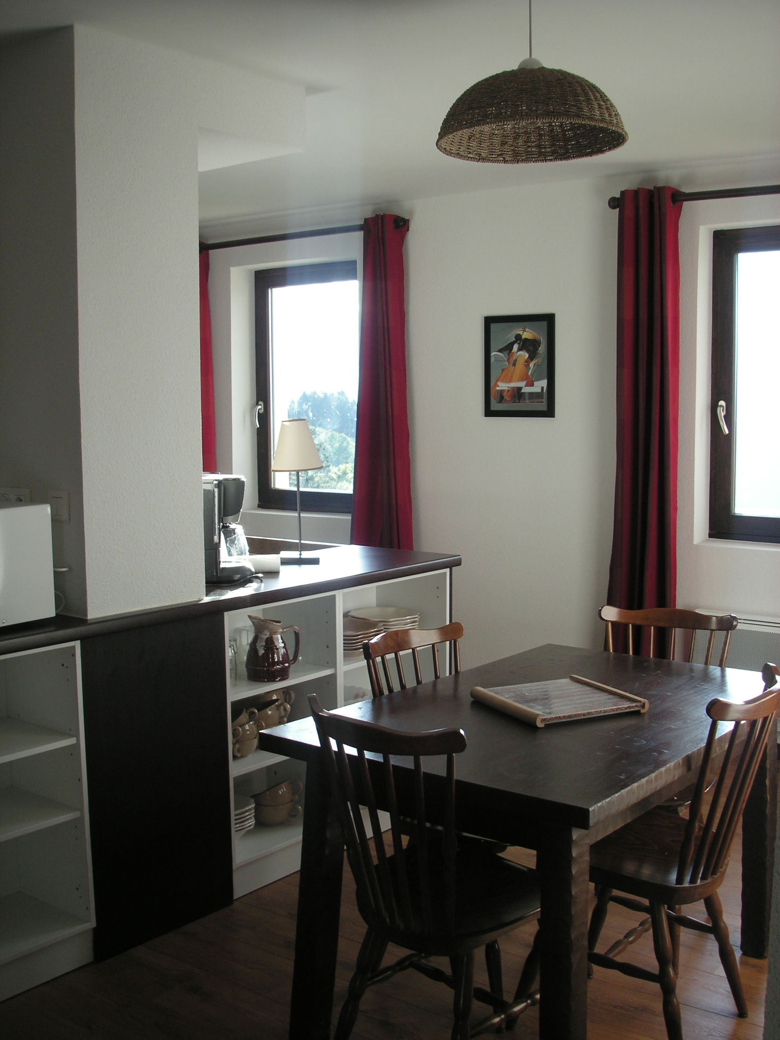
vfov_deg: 49.0
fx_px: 1142
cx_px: 390
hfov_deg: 37.7
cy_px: 520
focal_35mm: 38
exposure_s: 1/45
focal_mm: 6.3
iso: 50
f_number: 3.3
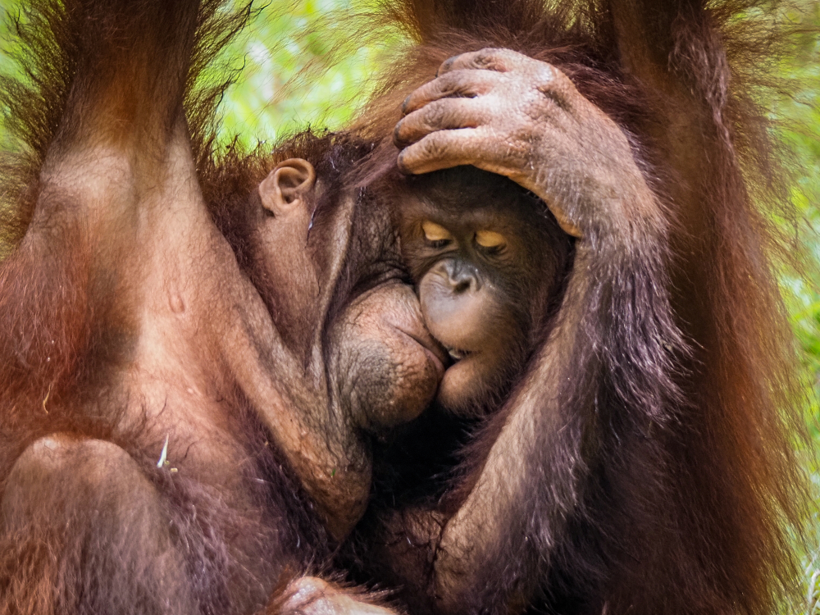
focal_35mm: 561
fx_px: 13289
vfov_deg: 2.7
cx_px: 410
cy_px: 308
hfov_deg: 3.5
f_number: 5.6
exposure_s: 1/640
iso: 800
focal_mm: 280
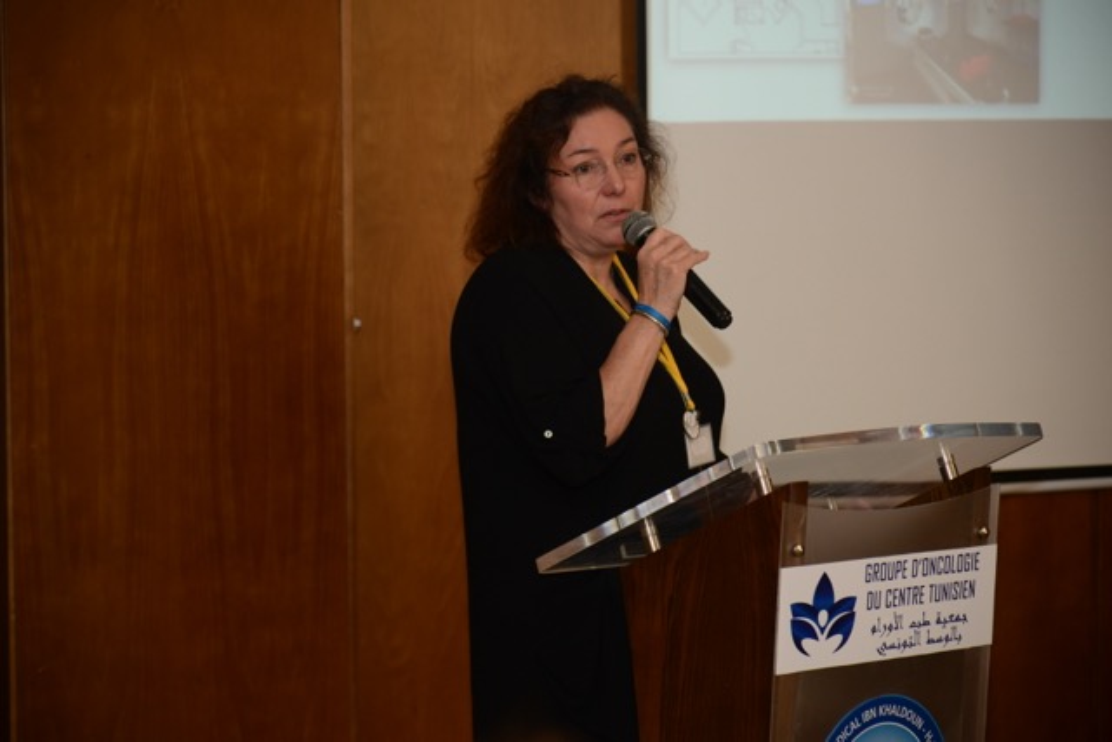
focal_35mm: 120
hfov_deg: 17.1
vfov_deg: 11.4
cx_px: 556
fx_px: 3707
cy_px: 371
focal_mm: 120
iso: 500
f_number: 4
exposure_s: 1/160
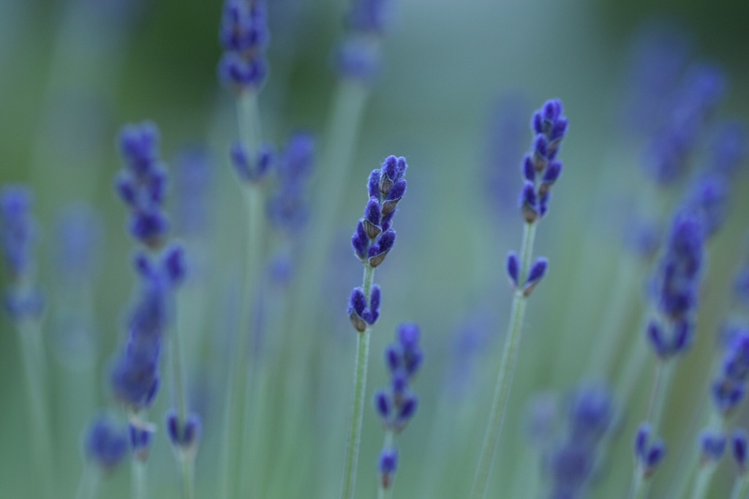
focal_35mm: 135
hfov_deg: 15.2
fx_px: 2808
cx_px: 374
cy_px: 250
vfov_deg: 10.2
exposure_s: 1/25
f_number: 3.5
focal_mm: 90
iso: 640
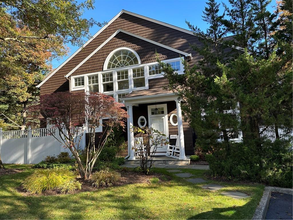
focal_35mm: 24
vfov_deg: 56.8
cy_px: 110
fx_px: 203
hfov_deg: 71.6
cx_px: 146
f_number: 1.78
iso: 80
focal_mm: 6.86
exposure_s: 1/570
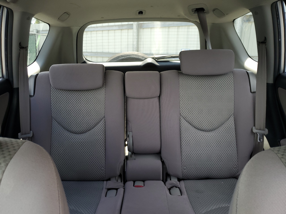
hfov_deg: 67.3
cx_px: 143
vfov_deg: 53.1
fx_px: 215
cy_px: 107
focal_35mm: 26
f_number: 1.5
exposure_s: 1/175
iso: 50
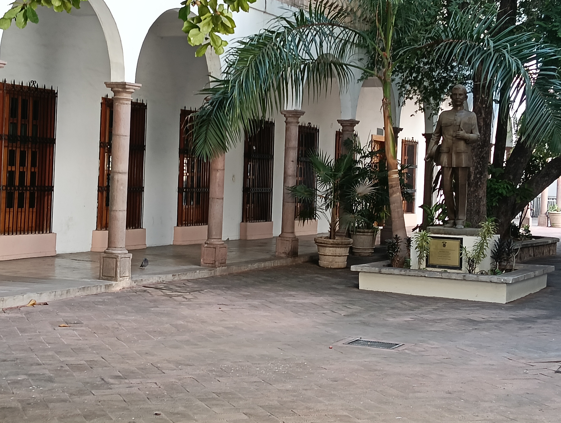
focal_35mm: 61
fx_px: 990
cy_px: 175
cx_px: 267
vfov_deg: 24.1
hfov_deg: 31.6
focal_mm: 3.98
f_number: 1.8
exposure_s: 1/33.3
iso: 64
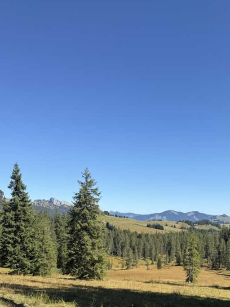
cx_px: 150
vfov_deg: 49.6
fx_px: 319
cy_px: 225
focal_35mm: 36
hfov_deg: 39.3
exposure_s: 1/3279
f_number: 1.78
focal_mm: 6.76
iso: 80
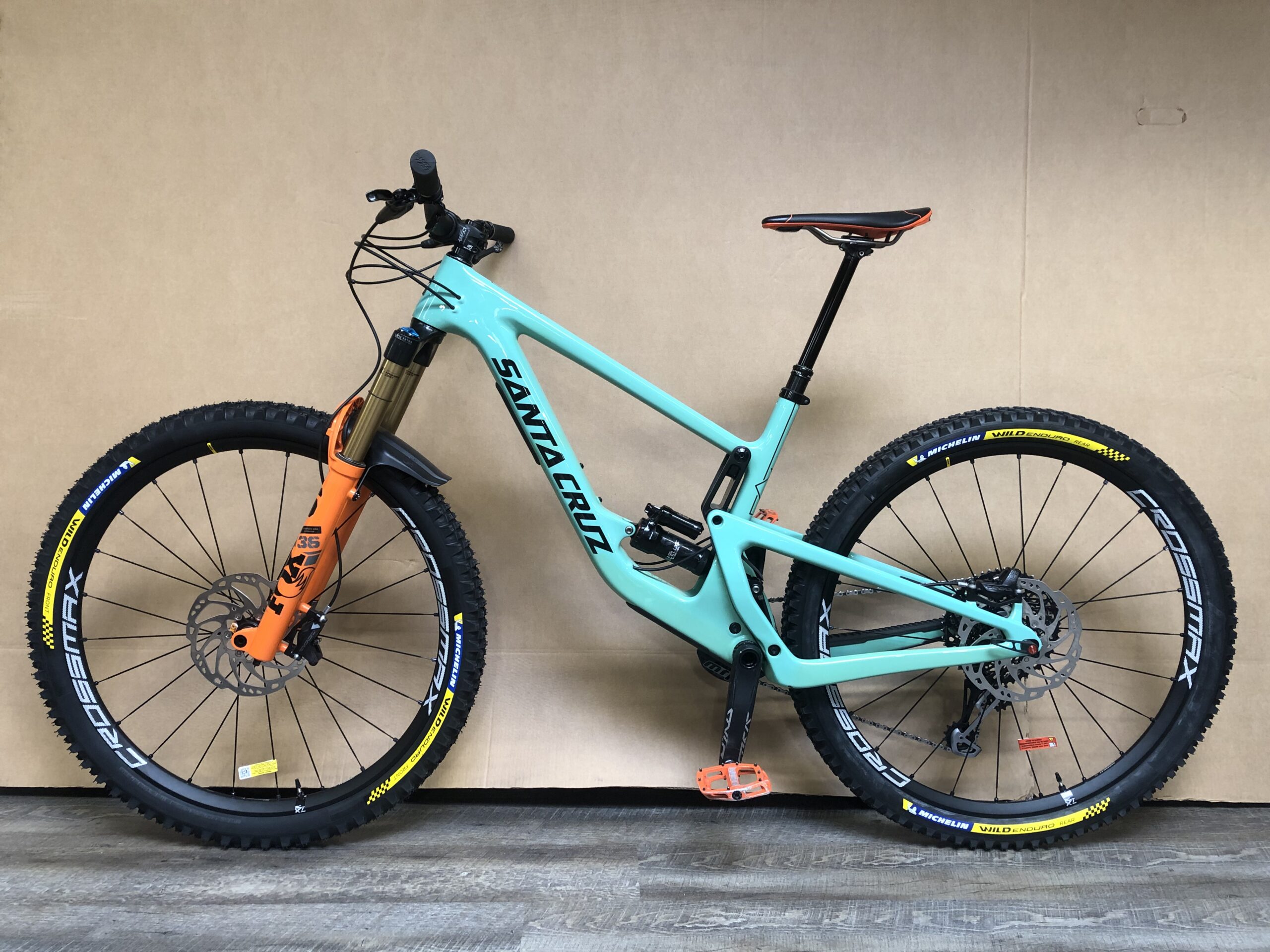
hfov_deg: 63.4
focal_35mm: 28
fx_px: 1027
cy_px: 476
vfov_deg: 49.7
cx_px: 635
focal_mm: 3.99
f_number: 1.8
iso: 40
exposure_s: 1/24
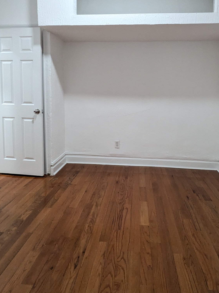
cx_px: 124
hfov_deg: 58.7
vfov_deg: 72.7
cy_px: 110
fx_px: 194
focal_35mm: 23
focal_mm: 2.22
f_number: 2.2
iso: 354
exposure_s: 1/47
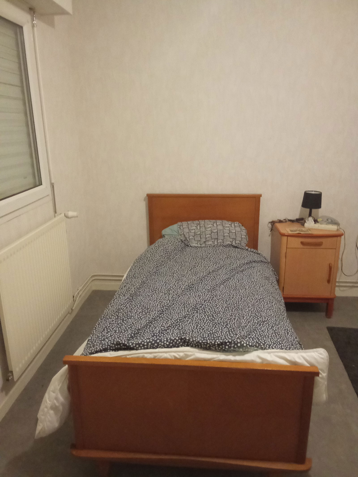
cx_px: 179
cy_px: 238
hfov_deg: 49.7
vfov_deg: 63.4
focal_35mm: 28
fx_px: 386
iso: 1600
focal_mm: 2.87
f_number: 2
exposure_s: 1/16.7
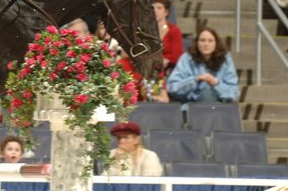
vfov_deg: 2.9
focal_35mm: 468
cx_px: 17
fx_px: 3742
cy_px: 30
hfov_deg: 4.4
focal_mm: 140
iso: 320
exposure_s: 1/250
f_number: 4.5
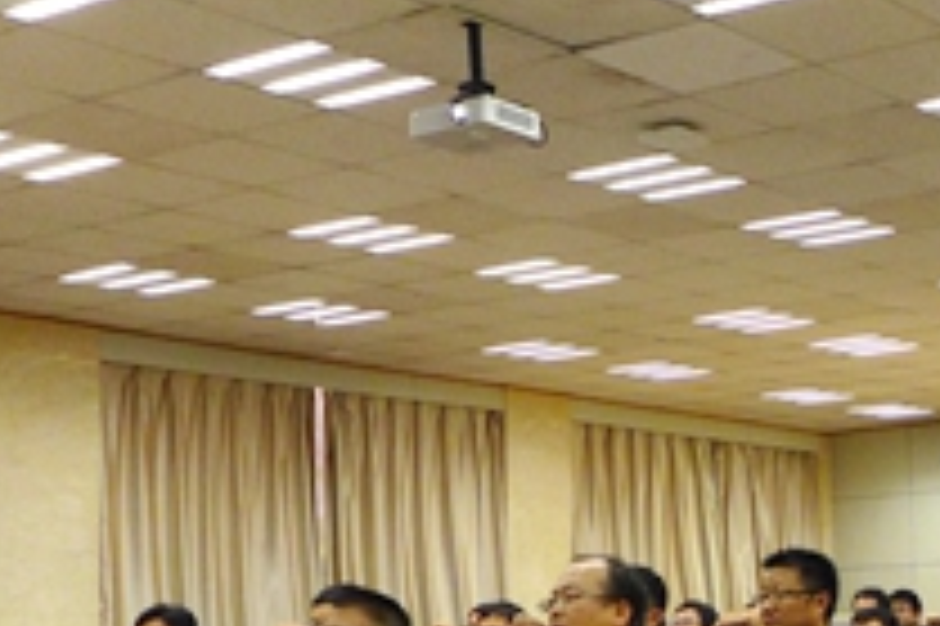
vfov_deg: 19.4
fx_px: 1800
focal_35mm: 69
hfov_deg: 26.4
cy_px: 545
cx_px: 1097
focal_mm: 4.7
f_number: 2
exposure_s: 1/125
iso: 400
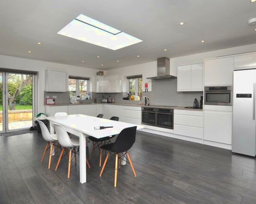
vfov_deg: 73.7
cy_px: 96
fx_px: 136
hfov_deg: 86.4
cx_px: 132
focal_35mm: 18
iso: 200
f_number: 5.6
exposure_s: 1/125
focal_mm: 10
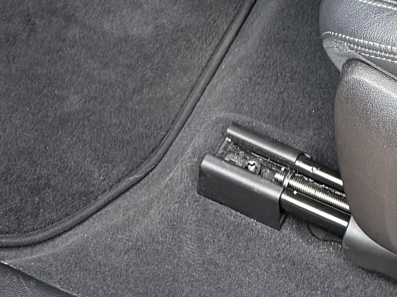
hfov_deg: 14.0
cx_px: 478
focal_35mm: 137
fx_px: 1571
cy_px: -540
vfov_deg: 9.1
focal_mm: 6.76
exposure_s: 1/257
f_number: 1.78
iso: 100
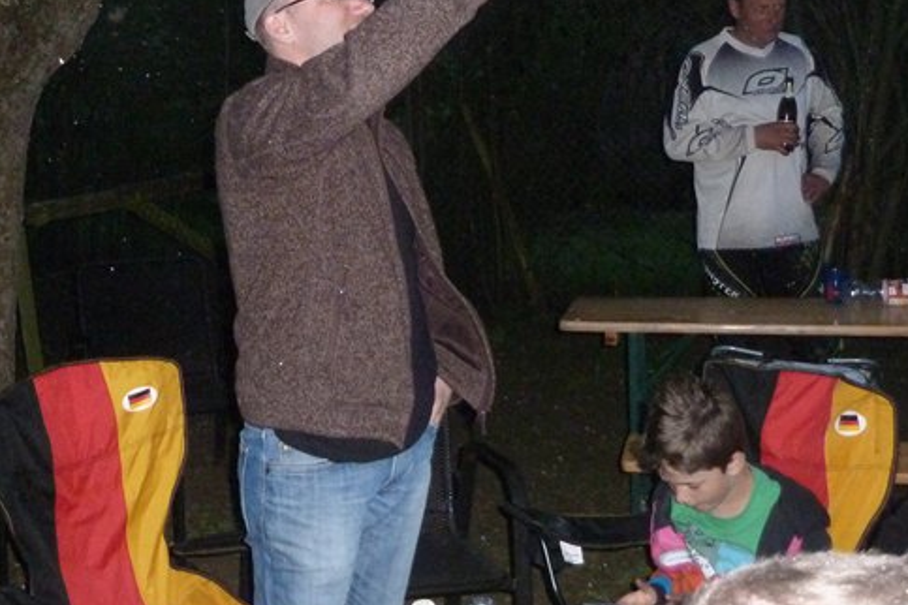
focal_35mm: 50
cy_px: 195
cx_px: 389
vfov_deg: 26.8
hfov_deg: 39.5
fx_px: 1261
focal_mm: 4.7
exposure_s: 1/8
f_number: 3.4
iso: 500
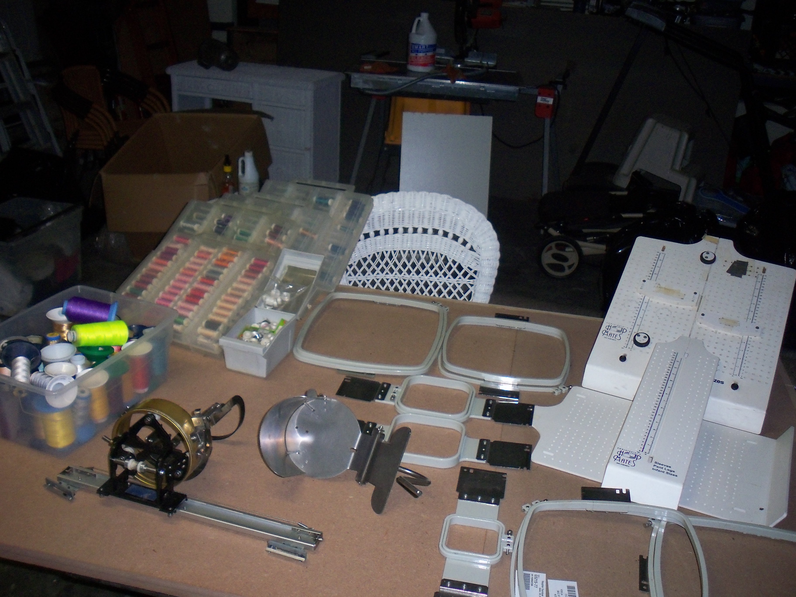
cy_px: 298
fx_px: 874
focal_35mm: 38
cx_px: 398
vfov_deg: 37.7
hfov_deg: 49.0
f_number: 3.5
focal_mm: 6.3
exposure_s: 1/60
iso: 200
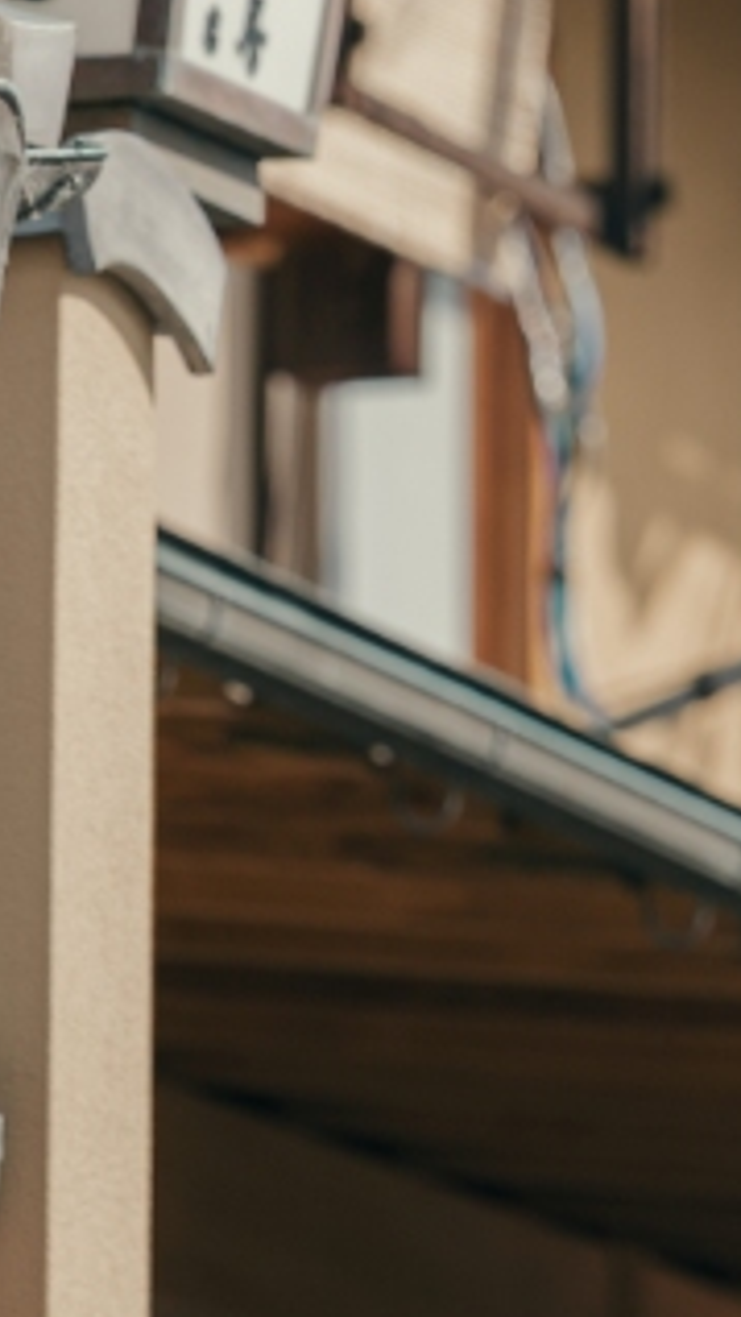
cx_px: -660
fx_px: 15606
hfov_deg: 2.7
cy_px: 2630
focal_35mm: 447
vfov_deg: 4.8
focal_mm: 110
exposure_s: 1/320
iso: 200
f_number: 4
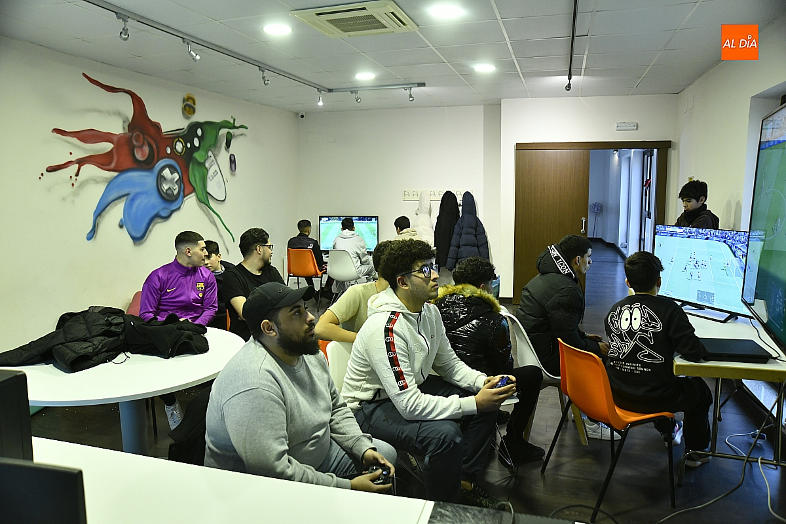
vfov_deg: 53.1
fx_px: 524
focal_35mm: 24
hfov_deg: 73.7
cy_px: 262
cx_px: 393
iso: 2500
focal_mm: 24
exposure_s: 1/80
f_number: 4.5
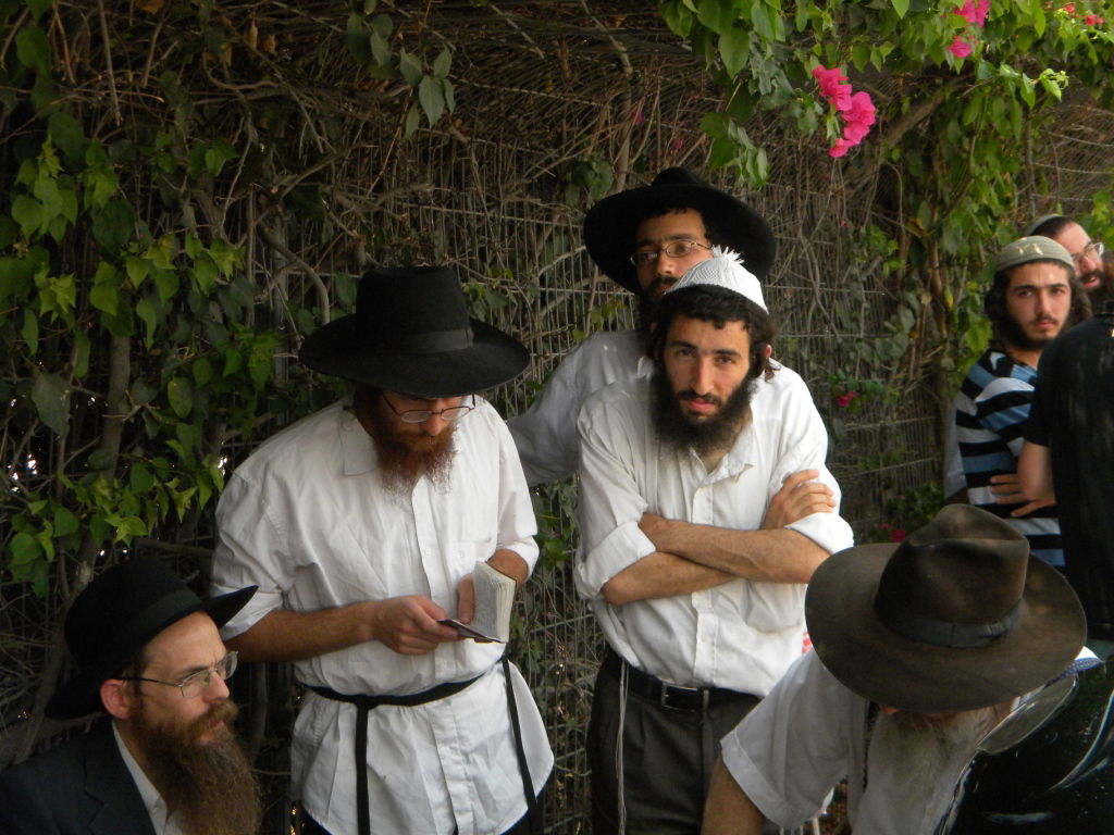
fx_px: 2156
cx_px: 557
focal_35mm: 67
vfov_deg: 21.9
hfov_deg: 29.0
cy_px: 418
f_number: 4.3
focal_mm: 12.2
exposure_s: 1/500
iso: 321
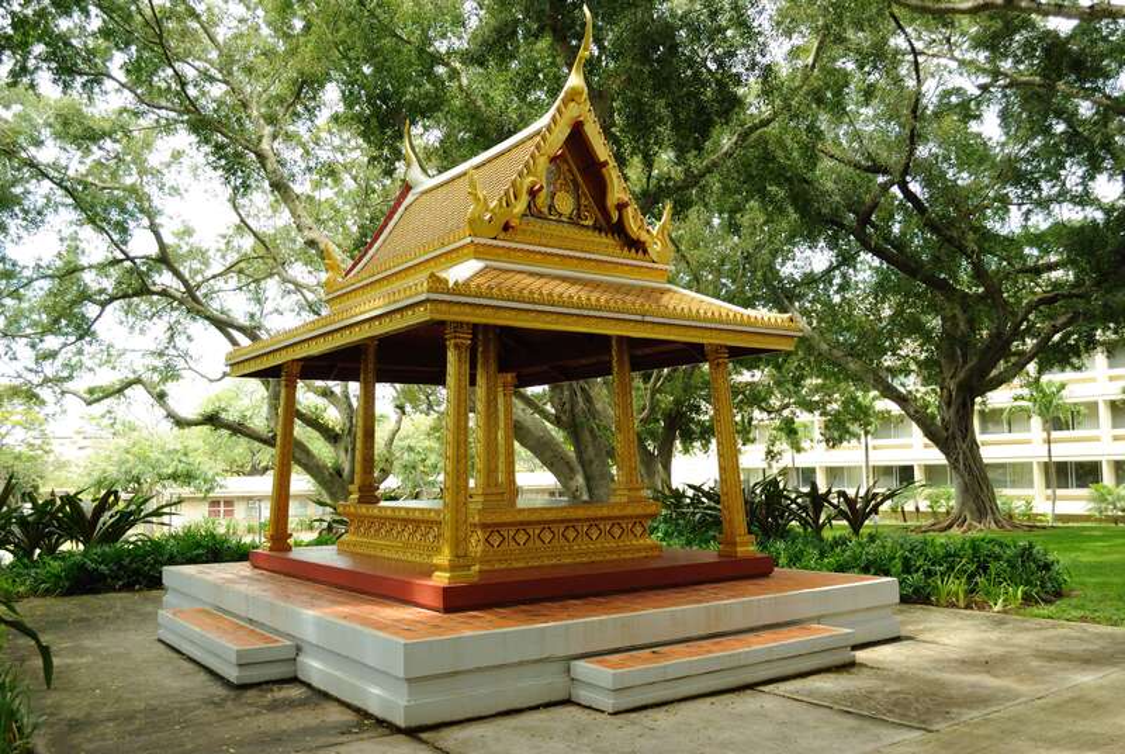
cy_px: 377
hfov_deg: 61.9
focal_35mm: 30
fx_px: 939
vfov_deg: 43.7
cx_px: 562
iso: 200
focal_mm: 20
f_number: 6.3
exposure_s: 1/160
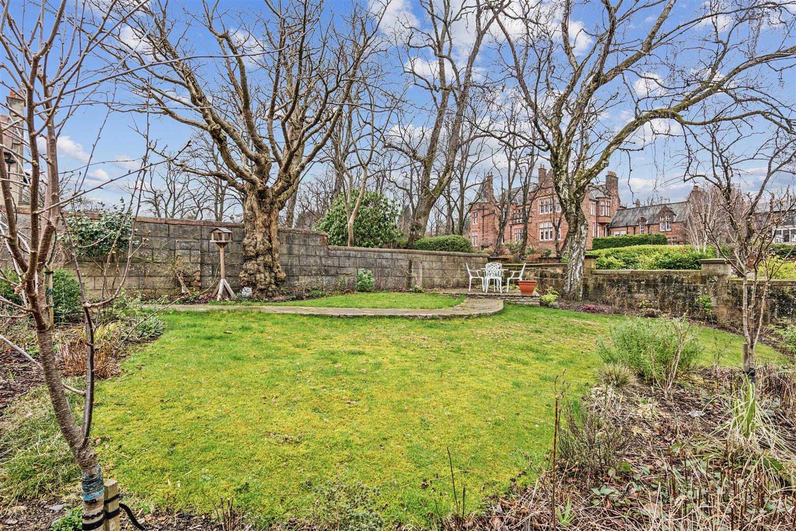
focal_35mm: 17
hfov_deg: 93.3
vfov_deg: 70.4
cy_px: 266
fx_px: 376
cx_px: 398
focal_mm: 16
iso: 800
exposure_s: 1/500
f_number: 8
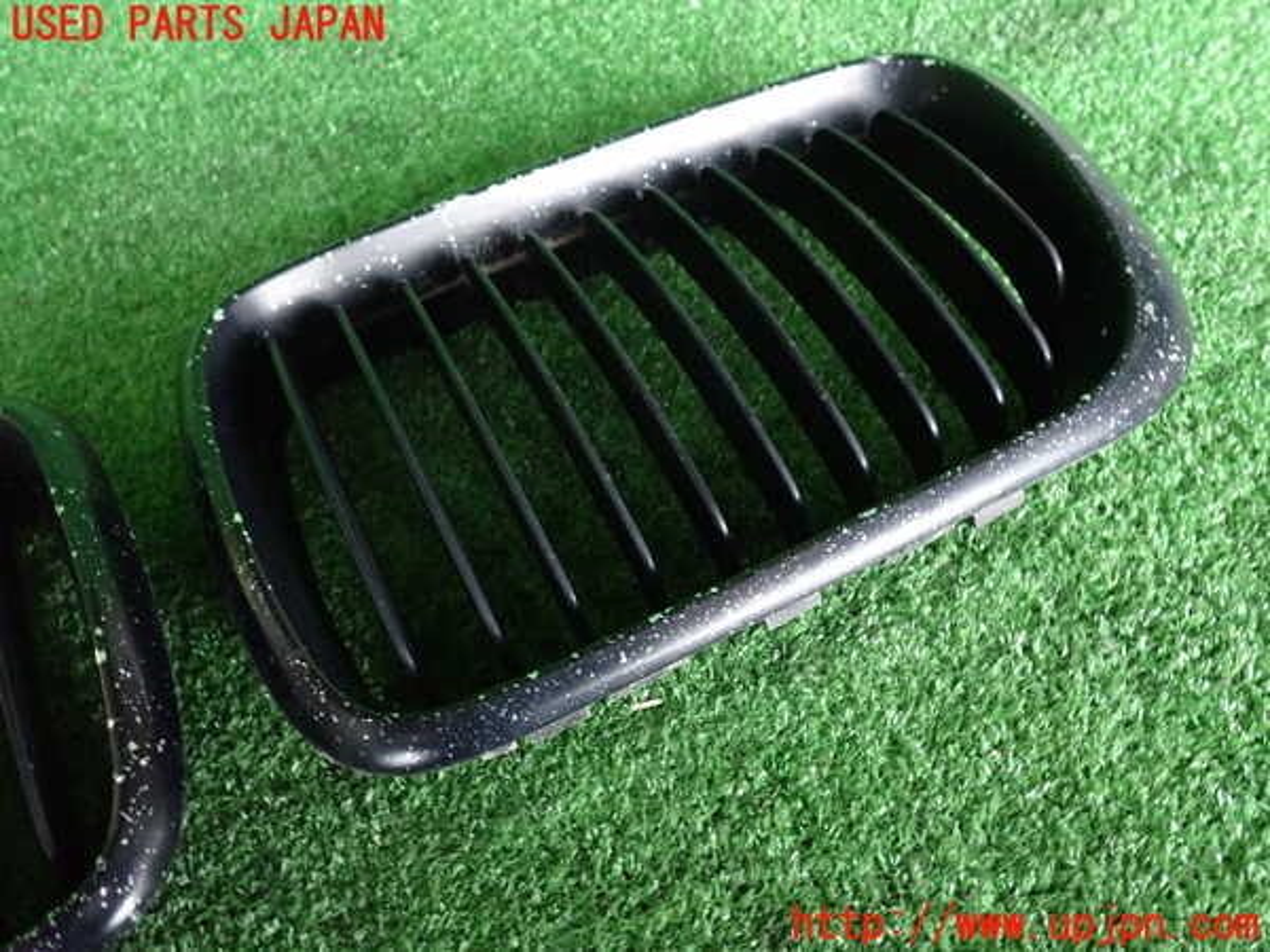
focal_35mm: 30
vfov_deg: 46.8
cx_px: 635
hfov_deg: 60.0
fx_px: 1101
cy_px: 476
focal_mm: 5.4
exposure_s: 1/30
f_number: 2.3
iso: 640
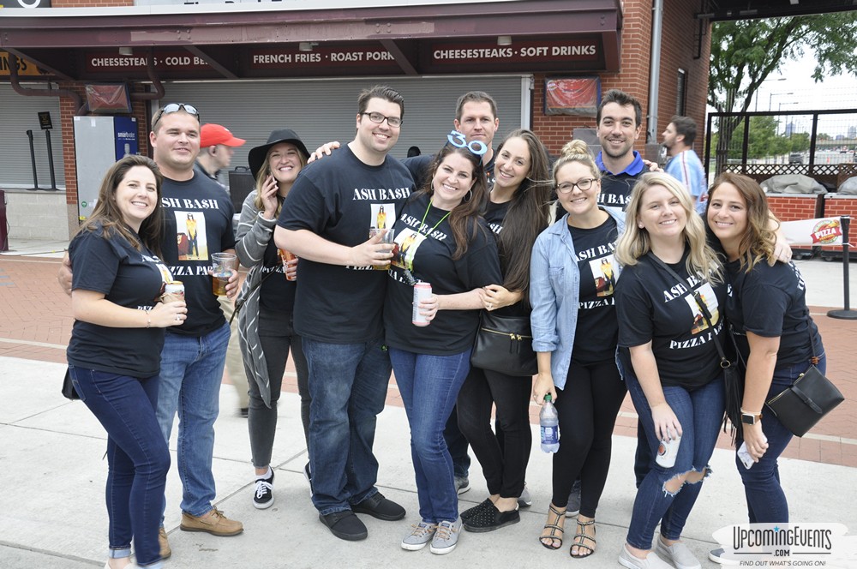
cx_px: 428
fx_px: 892
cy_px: 284
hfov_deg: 51.3
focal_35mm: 38
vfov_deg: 35.4
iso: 400
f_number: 8
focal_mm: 25
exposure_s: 1/60
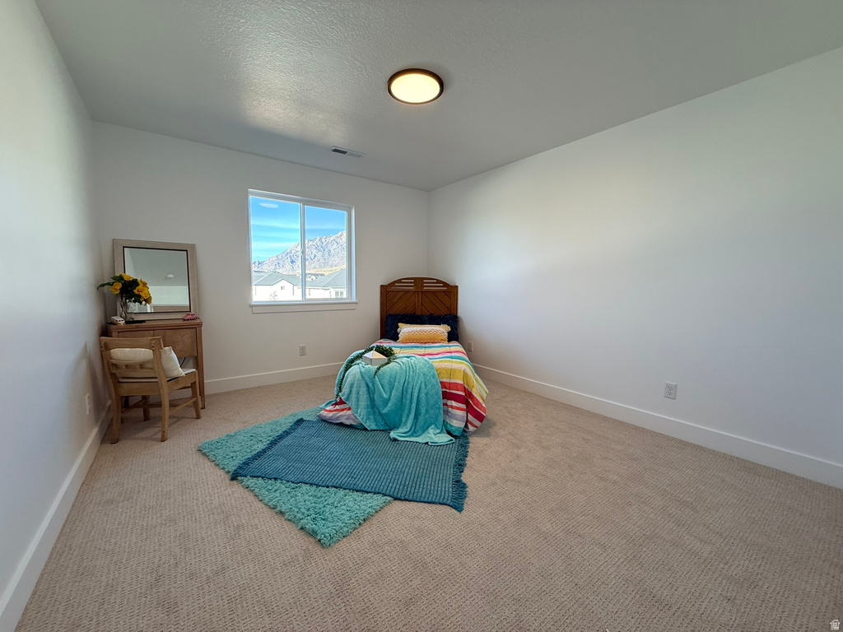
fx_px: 341
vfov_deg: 85.7
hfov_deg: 102.1
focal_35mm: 14
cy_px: 316
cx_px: 422
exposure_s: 1/120
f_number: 2.2
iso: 100
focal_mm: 2.22
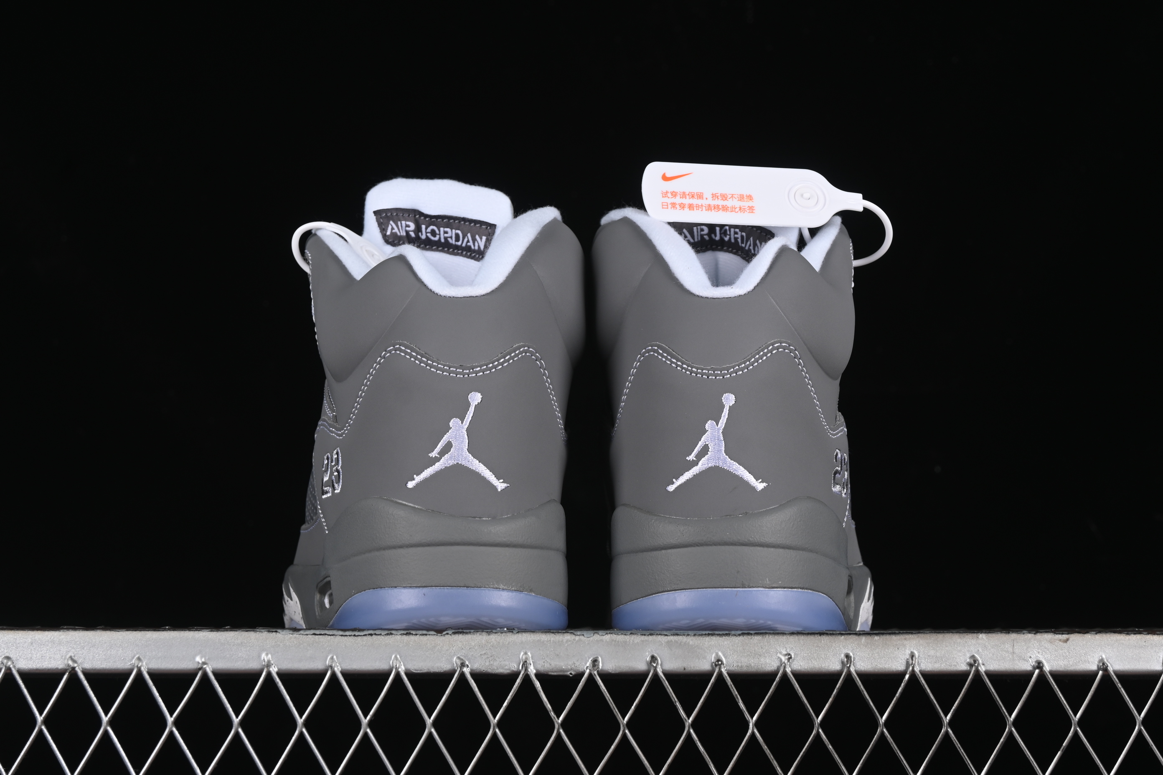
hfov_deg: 27.0
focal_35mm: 75
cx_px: 582
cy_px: 388
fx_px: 2423
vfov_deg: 18.2
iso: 160
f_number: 8
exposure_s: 1/80
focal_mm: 50
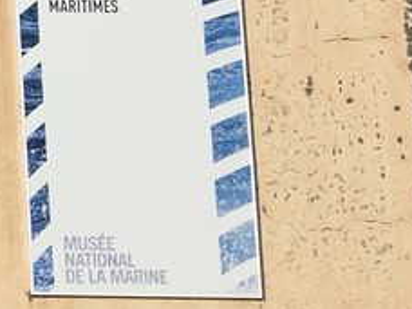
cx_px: -909
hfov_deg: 7.7
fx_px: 2571
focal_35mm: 216
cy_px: -236
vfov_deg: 6.7
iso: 200
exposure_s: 1/250
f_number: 13
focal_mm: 32
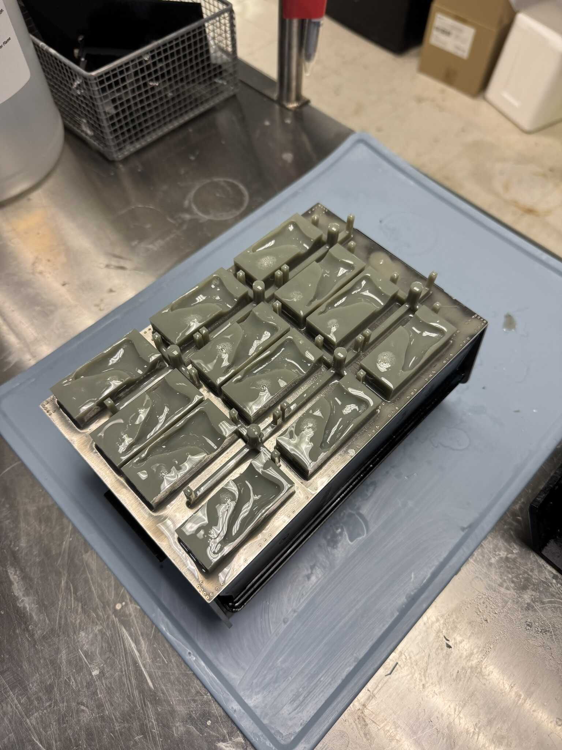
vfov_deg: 71.6
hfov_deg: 56.8
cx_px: 281
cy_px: 375
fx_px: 520
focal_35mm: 24
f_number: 1.78
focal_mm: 6.76
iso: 125
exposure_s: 1/120
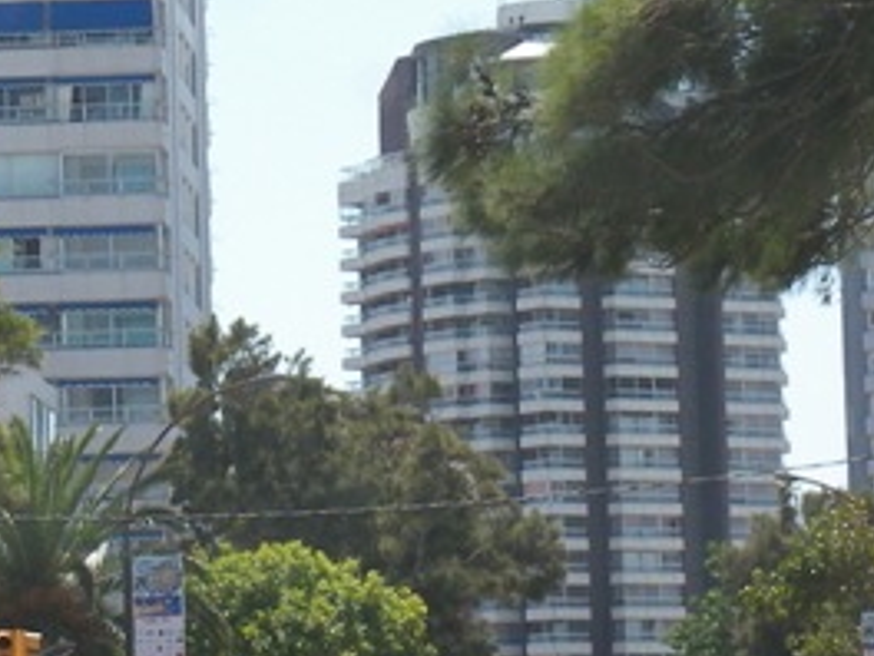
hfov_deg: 7.5
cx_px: -99
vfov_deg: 5.6
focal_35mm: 264
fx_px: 6666
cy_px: 229
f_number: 4
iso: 100
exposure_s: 1/800
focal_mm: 18.3
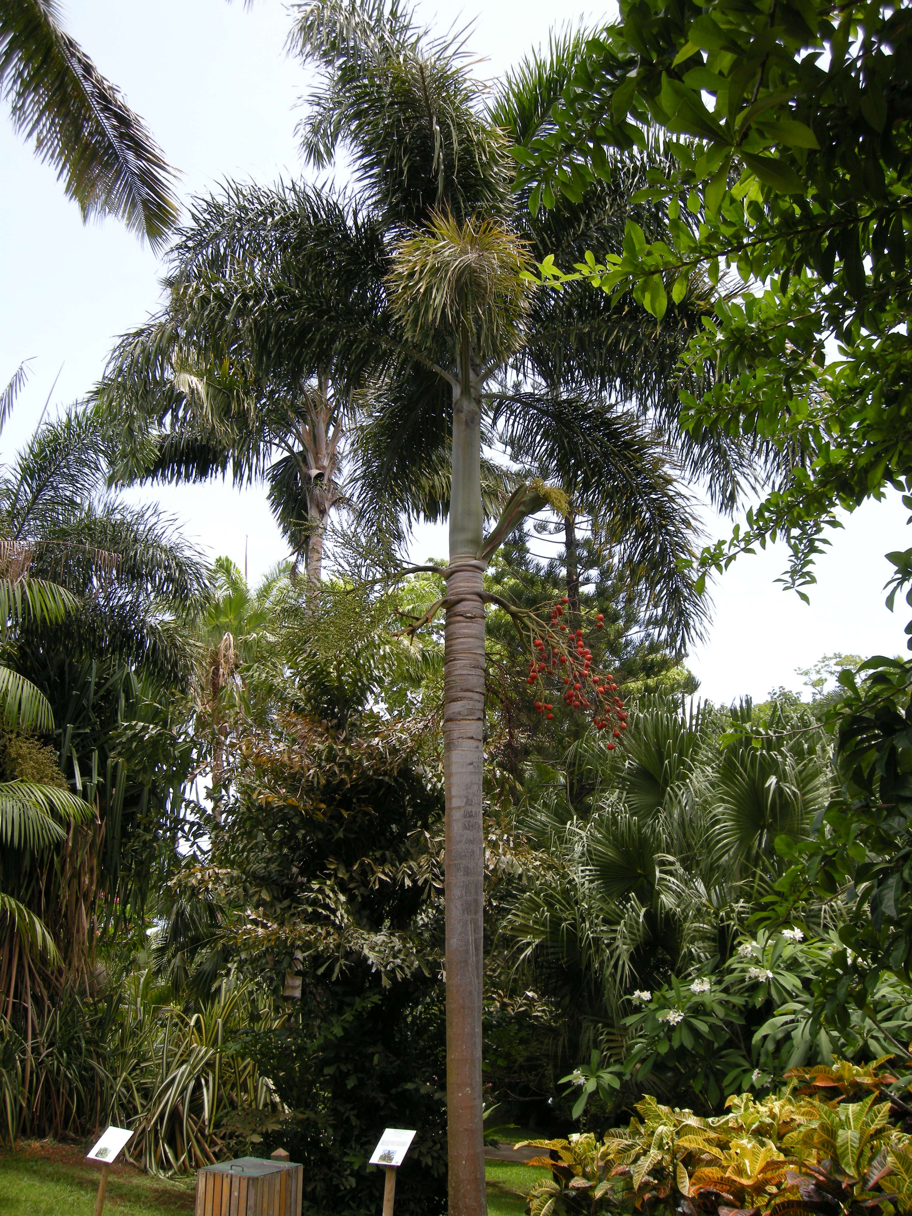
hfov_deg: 40.7
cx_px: 456
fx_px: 1229
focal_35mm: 35
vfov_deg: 52.6
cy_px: 608
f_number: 4.3
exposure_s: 1/147
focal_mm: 7.5
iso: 64
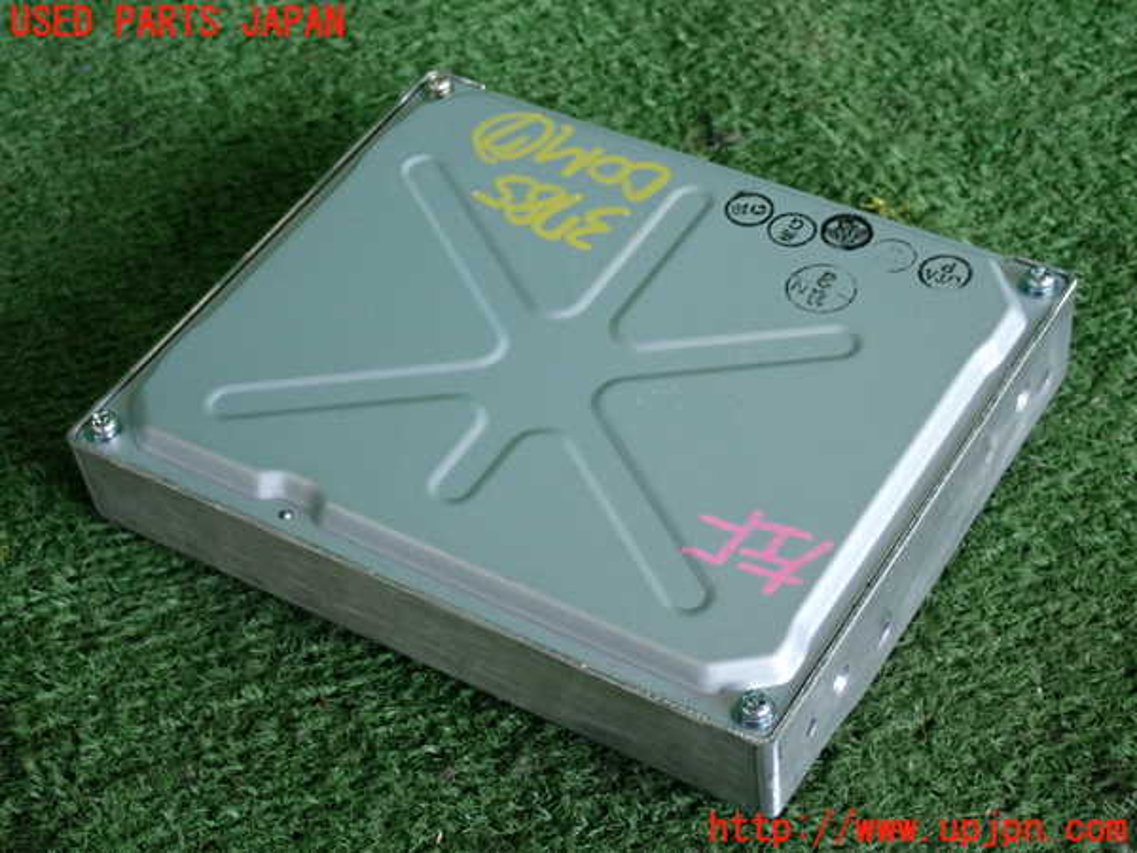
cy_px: 426
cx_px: 568
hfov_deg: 29.0
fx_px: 2201
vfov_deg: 21.9
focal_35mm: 67
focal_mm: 11.88
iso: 500
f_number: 3.8
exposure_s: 1/125
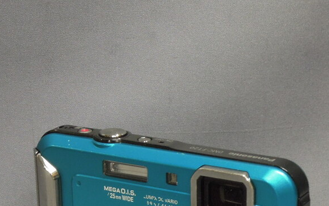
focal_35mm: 120
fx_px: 1076
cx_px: 146
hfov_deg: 17.4
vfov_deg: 10.7
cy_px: 237
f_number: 5.6
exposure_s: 1/15
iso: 400
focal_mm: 9.9
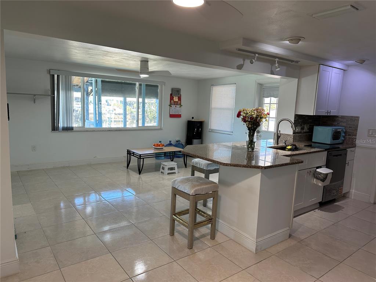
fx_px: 261
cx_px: 188
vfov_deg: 56.8
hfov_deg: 71.6
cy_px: 141
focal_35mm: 24
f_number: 1.78
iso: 100
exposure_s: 1/120
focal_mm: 6.86
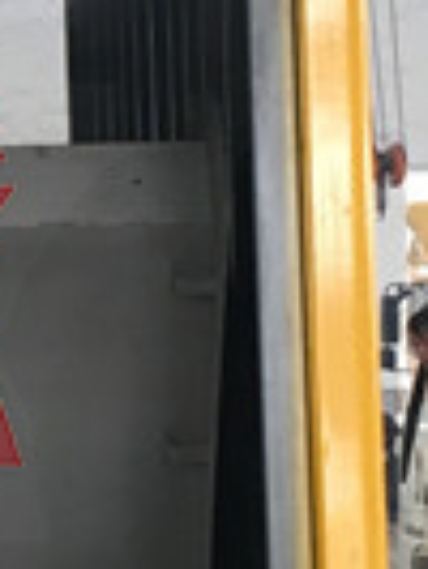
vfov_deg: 9.7
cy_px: 237
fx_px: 3358
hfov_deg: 6.8
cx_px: -655
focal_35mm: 204
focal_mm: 4.15
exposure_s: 1/33
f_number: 2.2
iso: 50
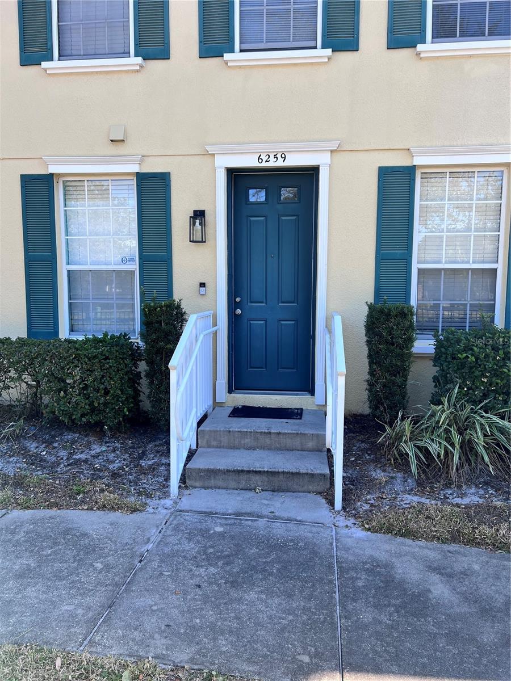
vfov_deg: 67.3
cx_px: 256
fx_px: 512
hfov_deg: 53.1
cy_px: 340
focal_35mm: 26
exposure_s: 1/611
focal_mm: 5.7
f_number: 1.5
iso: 50
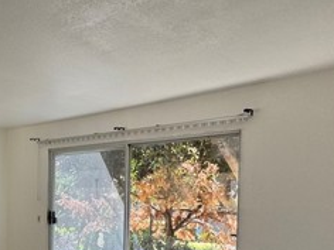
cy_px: 201
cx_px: -7
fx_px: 367
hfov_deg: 41.8
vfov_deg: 36.4
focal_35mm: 38
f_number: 2.2
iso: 80
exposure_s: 1/120
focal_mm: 2.22
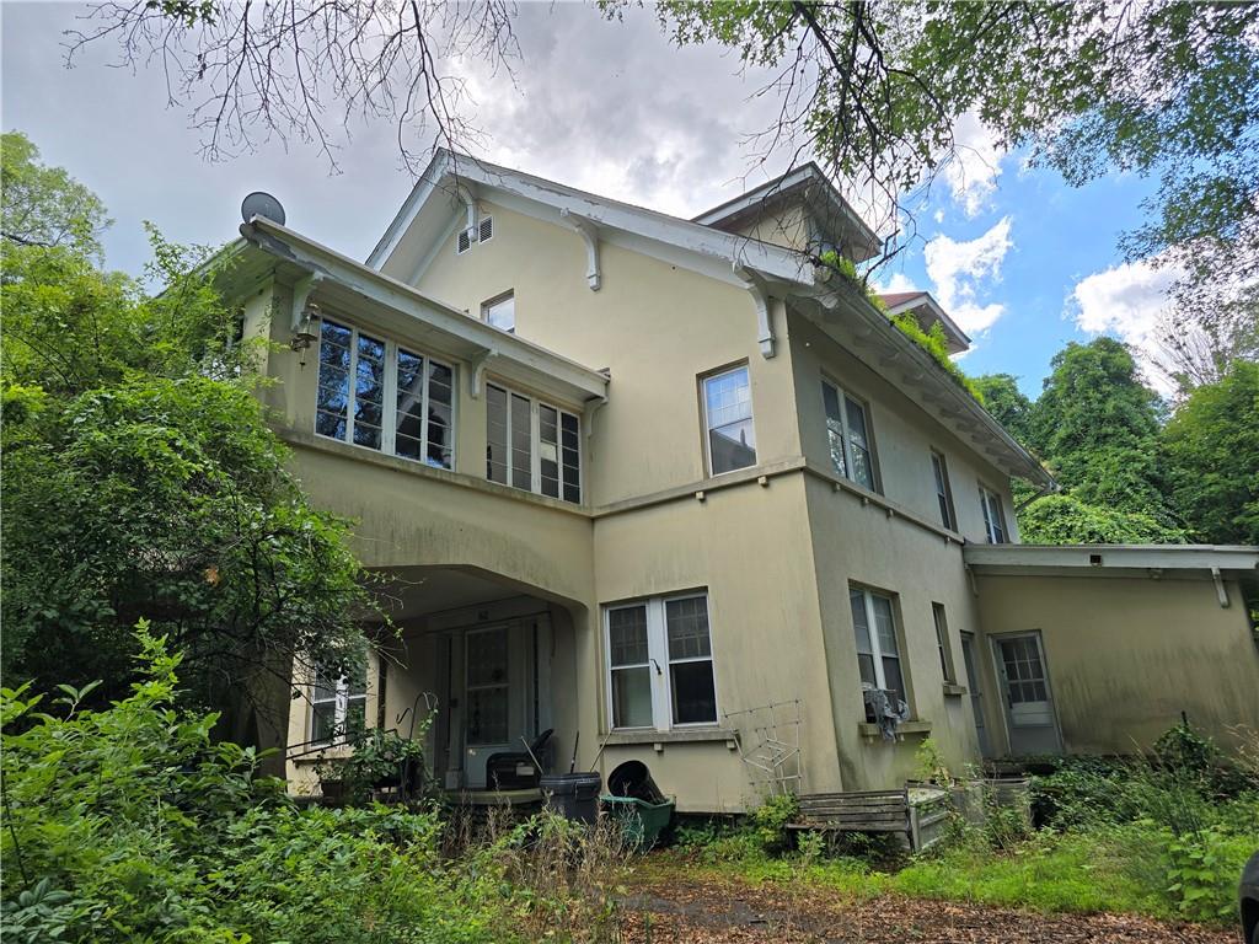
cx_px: 630
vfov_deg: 58.9
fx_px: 837
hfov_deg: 73.9
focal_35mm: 23
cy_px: 472
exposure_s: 1/208
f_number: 1.7
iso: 12
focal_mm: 6.3
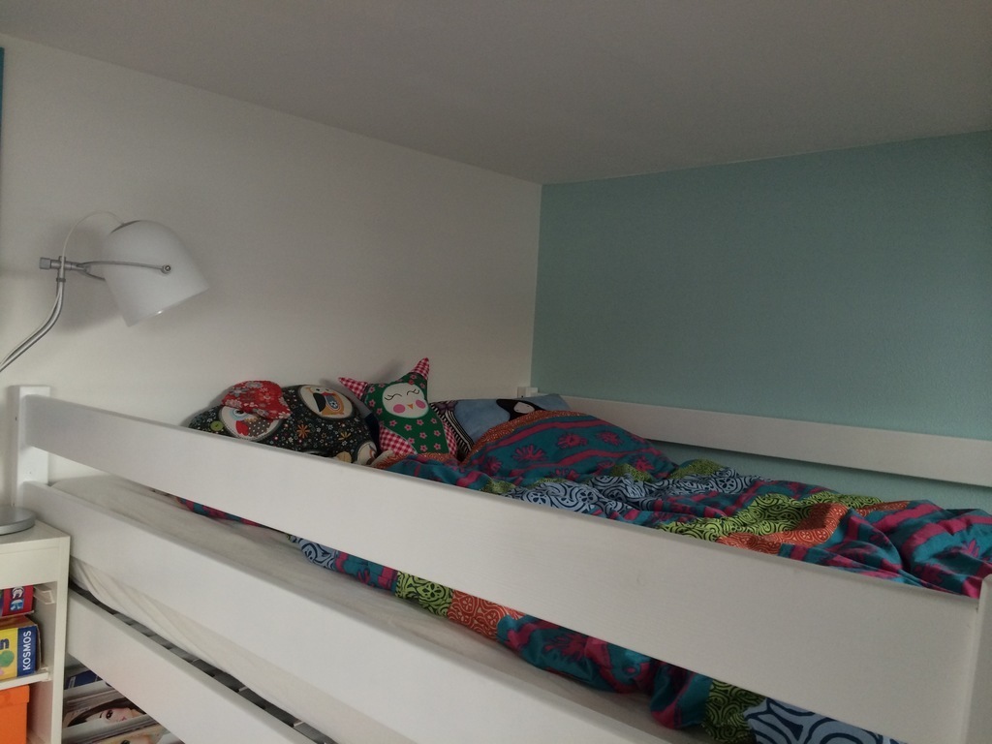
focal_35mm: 30
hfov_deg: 60.0
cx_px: 496
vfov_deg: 46.8
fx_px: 860
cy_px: 372
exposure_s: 1/30
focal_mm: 4.12
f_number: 2.2
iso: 64
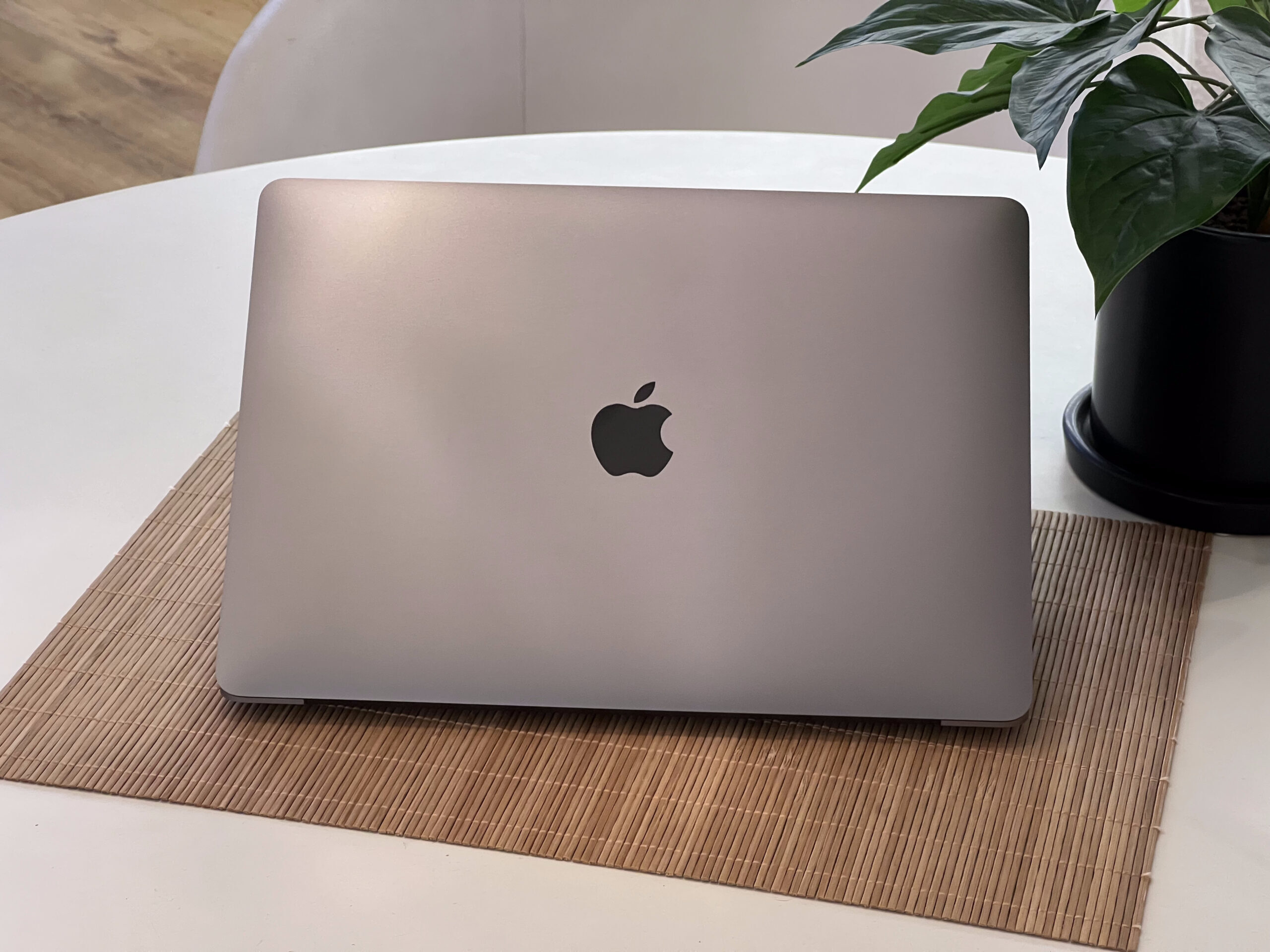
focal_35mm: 77
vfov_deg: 19.1
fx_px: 2825
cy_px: 476
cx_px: 635
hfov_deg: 25.3
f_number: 2.8
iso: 200
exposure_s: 1/60
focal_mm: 9
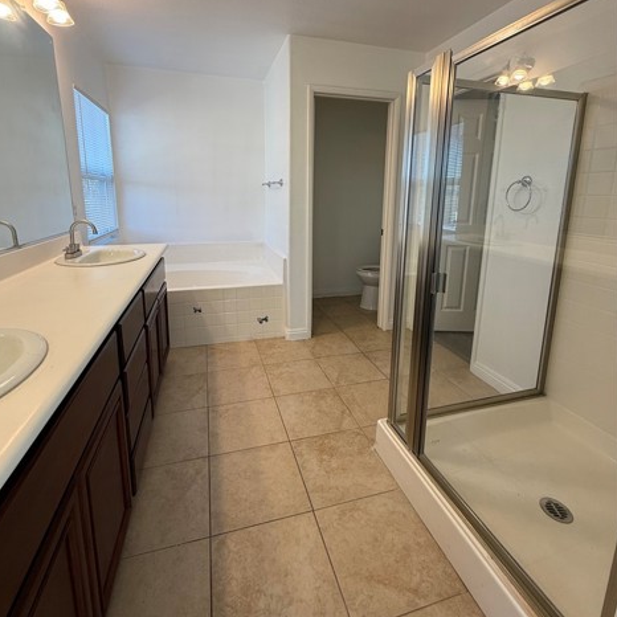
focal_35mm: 17
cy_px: 257
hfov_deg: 84.0
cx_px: 303
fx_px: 343
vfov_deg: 83.3
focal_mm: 2.22
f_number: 2.2
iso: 80
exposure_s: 1/120
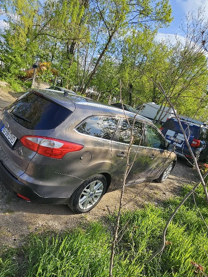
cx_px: 84
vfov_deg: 87.7
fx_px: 144
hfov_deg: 70.9
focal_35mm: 18
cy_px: 141
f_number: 2.2
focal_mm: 2.2
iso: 50
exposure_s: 1/909
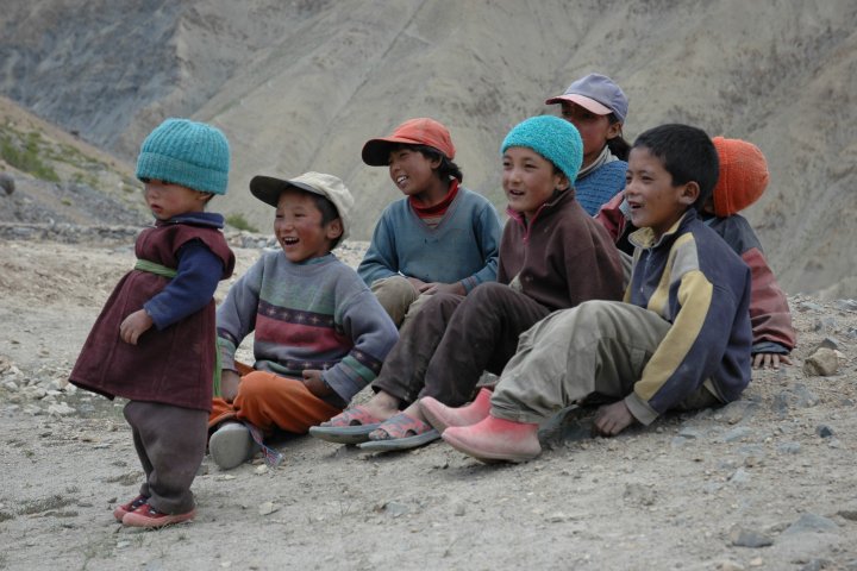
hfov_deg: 28.1
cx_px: 428
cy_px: 286
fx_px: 1714
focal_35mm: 72
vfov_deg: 18.9
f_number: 4.5
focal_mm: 48
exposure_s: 1/125
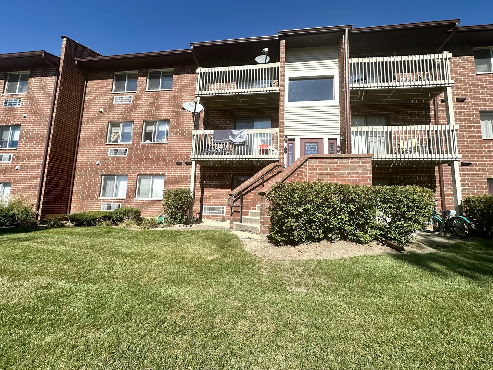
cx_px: 246
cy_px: 185
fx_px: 199
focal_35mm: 14
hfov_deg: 102.1
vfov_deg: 85.7
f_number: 2.2
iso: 50
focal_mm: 2.22
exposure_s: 1/2020
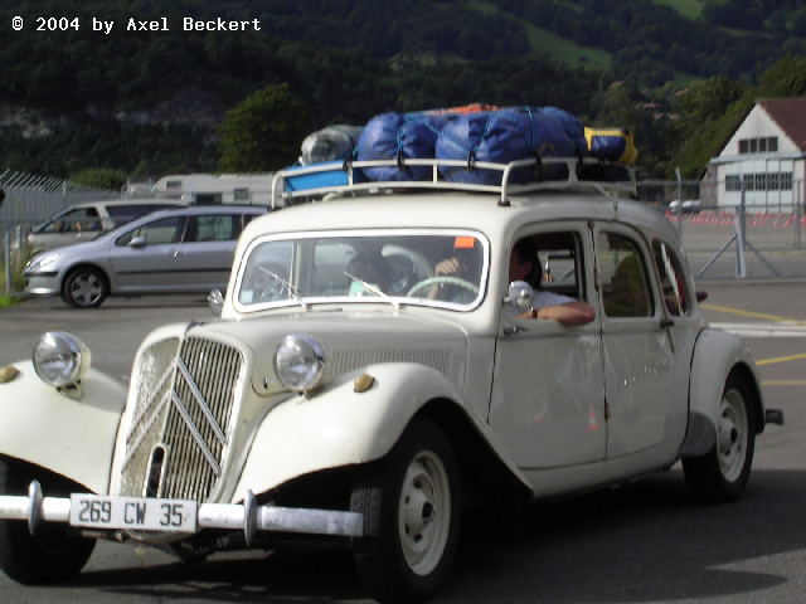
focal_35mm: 108
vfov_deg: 13.7
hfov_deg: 18.2
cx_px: 403
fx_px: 2515
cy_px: 302
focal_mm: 16.8
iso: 50
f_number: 8.4
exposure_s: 1/204
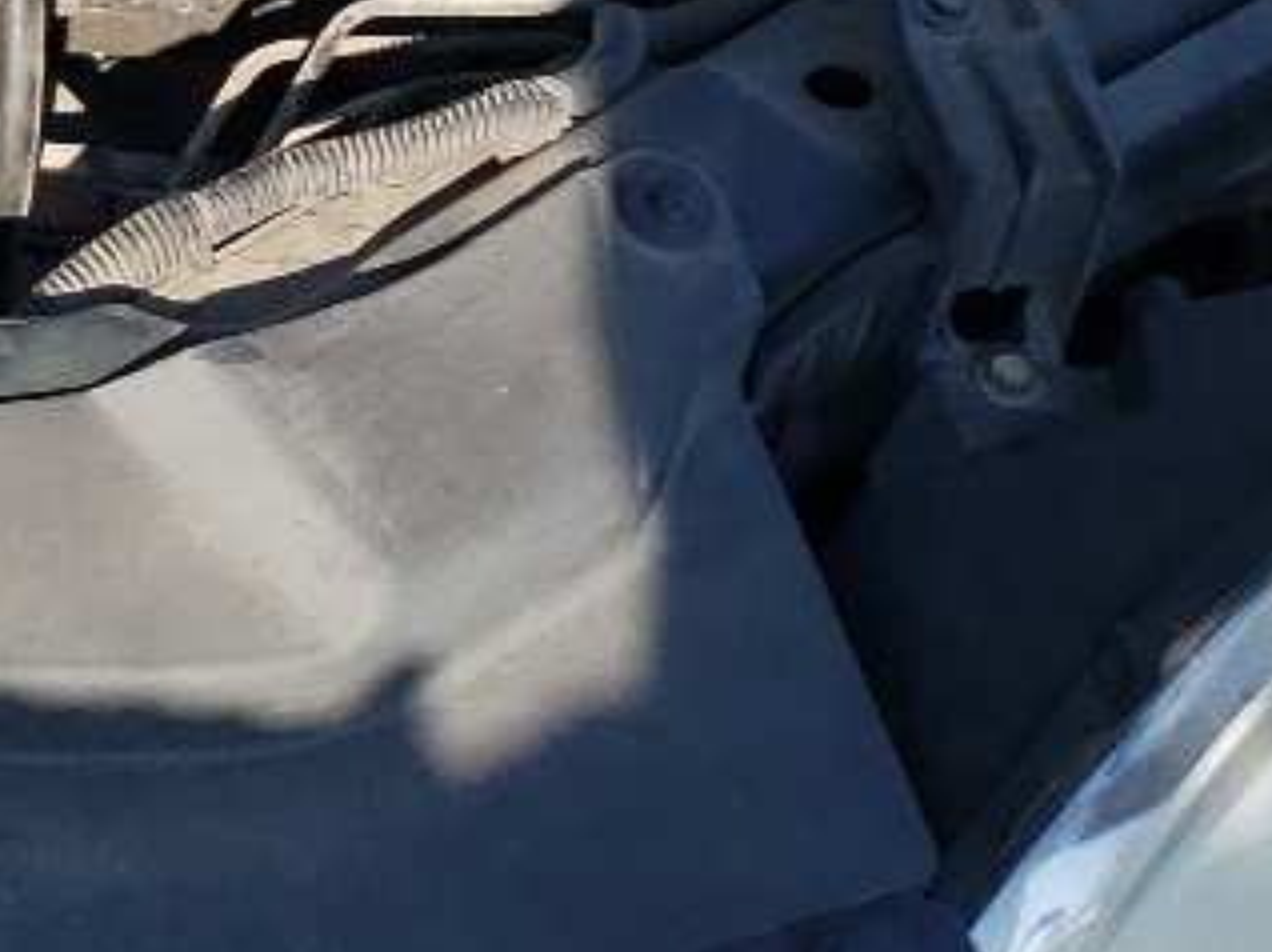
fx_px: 4810
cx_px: -1060
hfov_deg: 13.4
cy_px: -184
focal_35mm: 131
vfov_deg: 11.1
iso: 50
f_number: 1.5
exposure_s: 1/1667
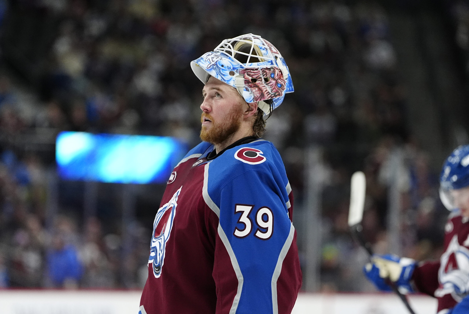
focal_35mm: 267
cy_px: 157
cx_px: 234
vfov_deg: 5.2
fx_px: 3481
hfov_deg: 7.7
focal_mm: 178
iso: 4000
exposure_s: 1/3200
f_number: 2.8
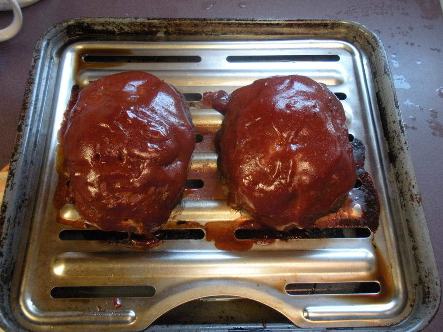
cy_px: 166
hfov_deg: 51.4
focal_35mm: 36
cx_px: 222
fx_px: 461
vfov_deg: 39.7
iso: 400
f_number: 3.5
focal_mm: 6.3
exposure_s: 1/34.3
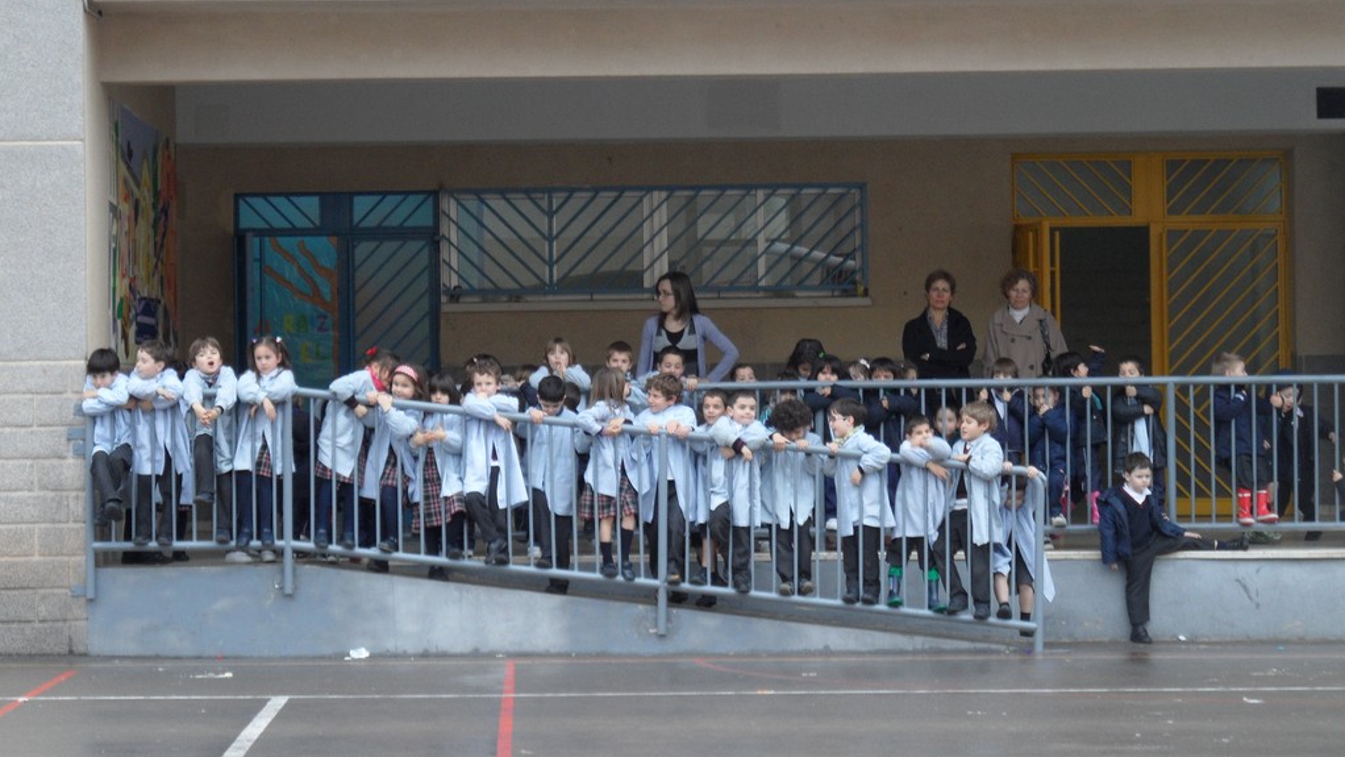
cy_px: 320
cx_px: 672
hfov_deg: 16.4
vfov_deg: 9.3
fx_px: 4672
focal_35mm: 131
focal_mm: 20
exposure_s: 1/60
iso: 100
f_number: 4.4
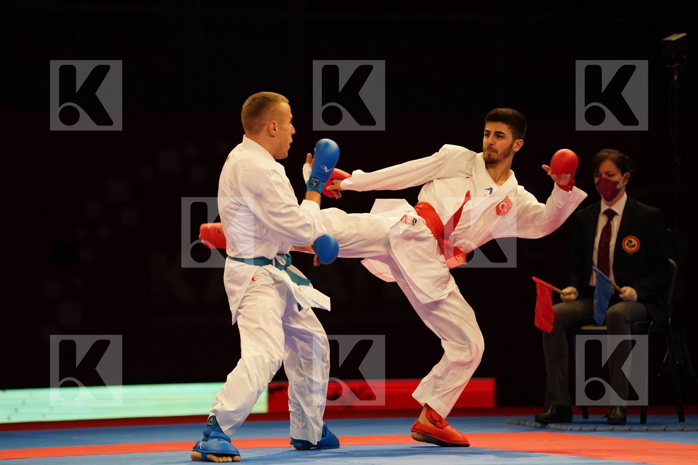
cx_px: 349
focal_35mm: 200
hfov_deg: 10.3
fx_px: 3877
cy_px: 232
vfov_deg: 6.9
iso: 3200
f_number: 2.8
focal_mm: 200
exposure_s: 1/1000
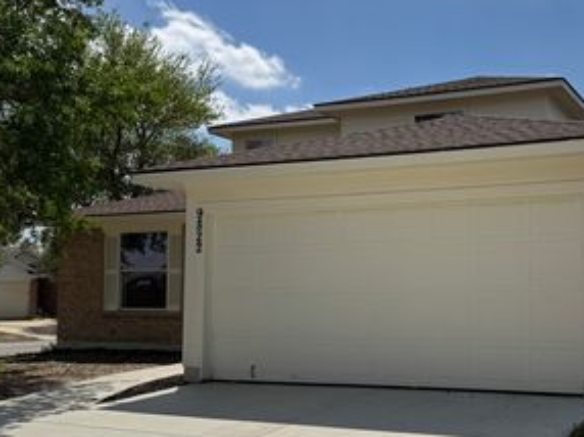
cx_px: 484
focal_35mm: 42
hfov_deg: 42.4
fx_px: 708
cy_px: 266
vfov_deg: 34.2
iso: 80
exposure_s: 1/10417
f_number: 1.78
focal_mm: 6.76
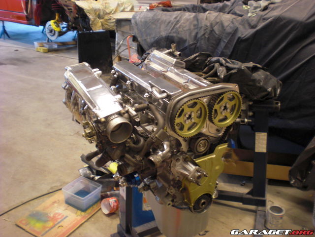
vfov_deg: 37.7
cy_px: 118
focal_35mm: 38
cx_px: 158
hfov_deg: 49.0
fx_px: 346
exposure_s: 1/8
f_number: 3.1
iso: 200
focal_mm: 6.3
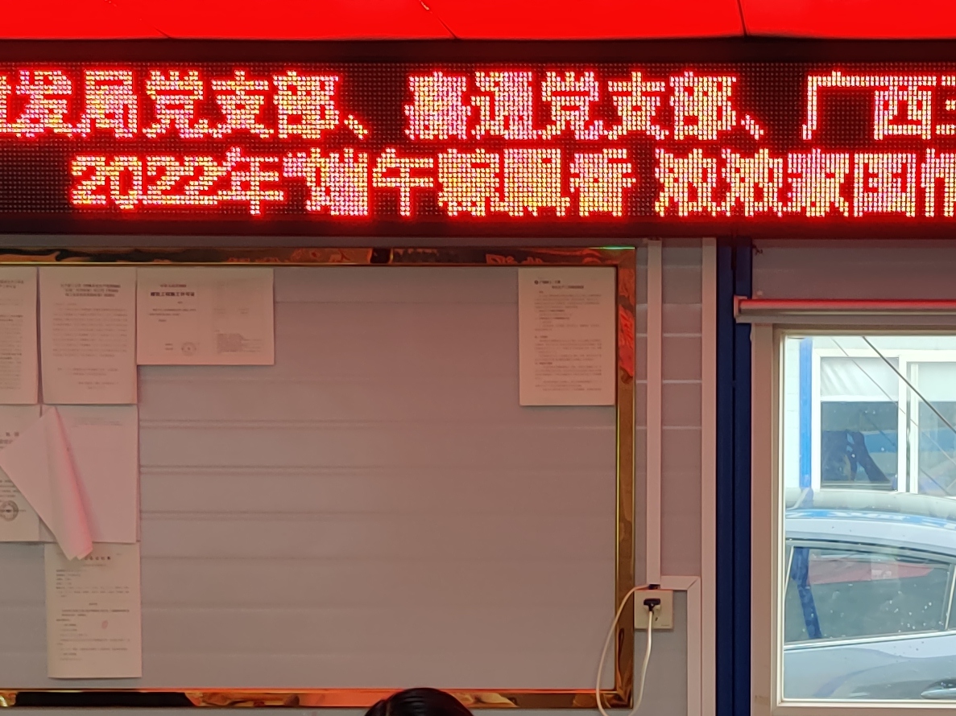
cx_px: 741
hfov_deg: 21.3
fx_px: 2513
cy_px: 536
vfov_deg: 16.2
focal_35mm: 91
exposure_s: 1/50
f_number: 1.75
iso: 160
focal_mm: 4.75
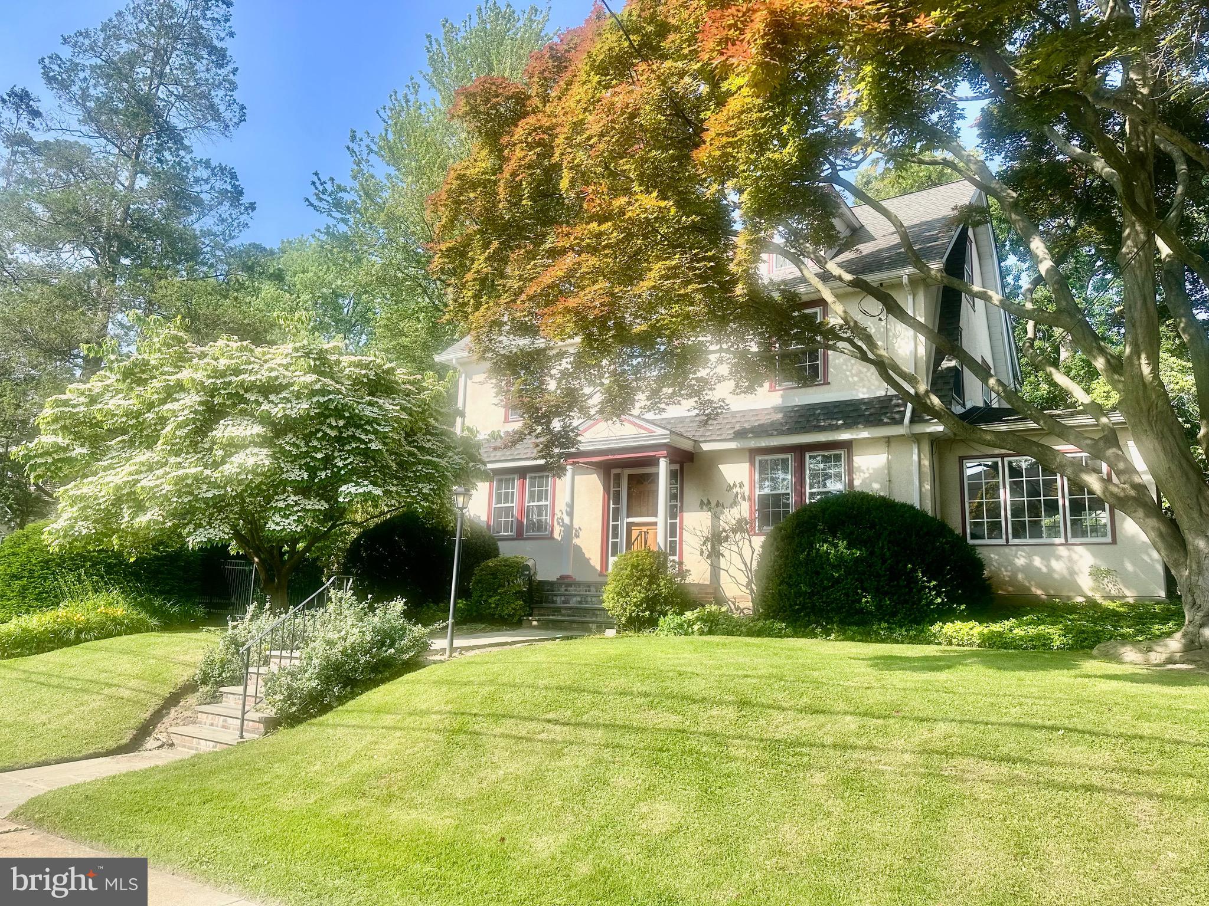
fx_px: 838
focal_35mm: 24
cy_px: 453
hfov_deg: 71.6
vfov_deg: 56.8
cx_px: 604
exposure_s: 1/2070
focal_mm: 6.86
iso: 80
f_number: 1.78
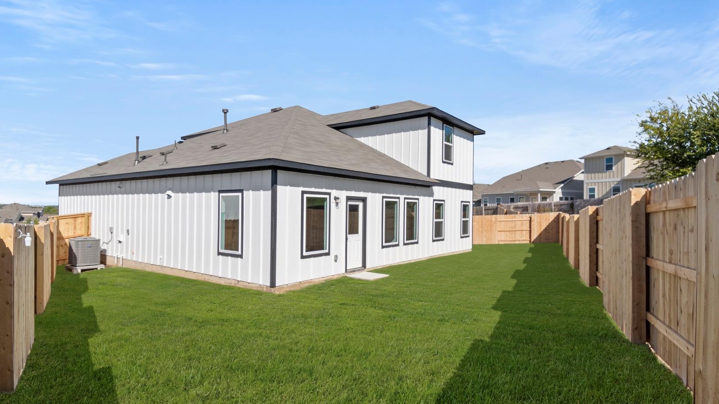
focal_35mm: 38
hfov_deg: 52.8
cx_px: 359
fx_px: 724
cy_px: 190
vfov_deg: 31.2
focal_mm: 24
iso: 400
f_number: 8
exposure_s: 1/2500
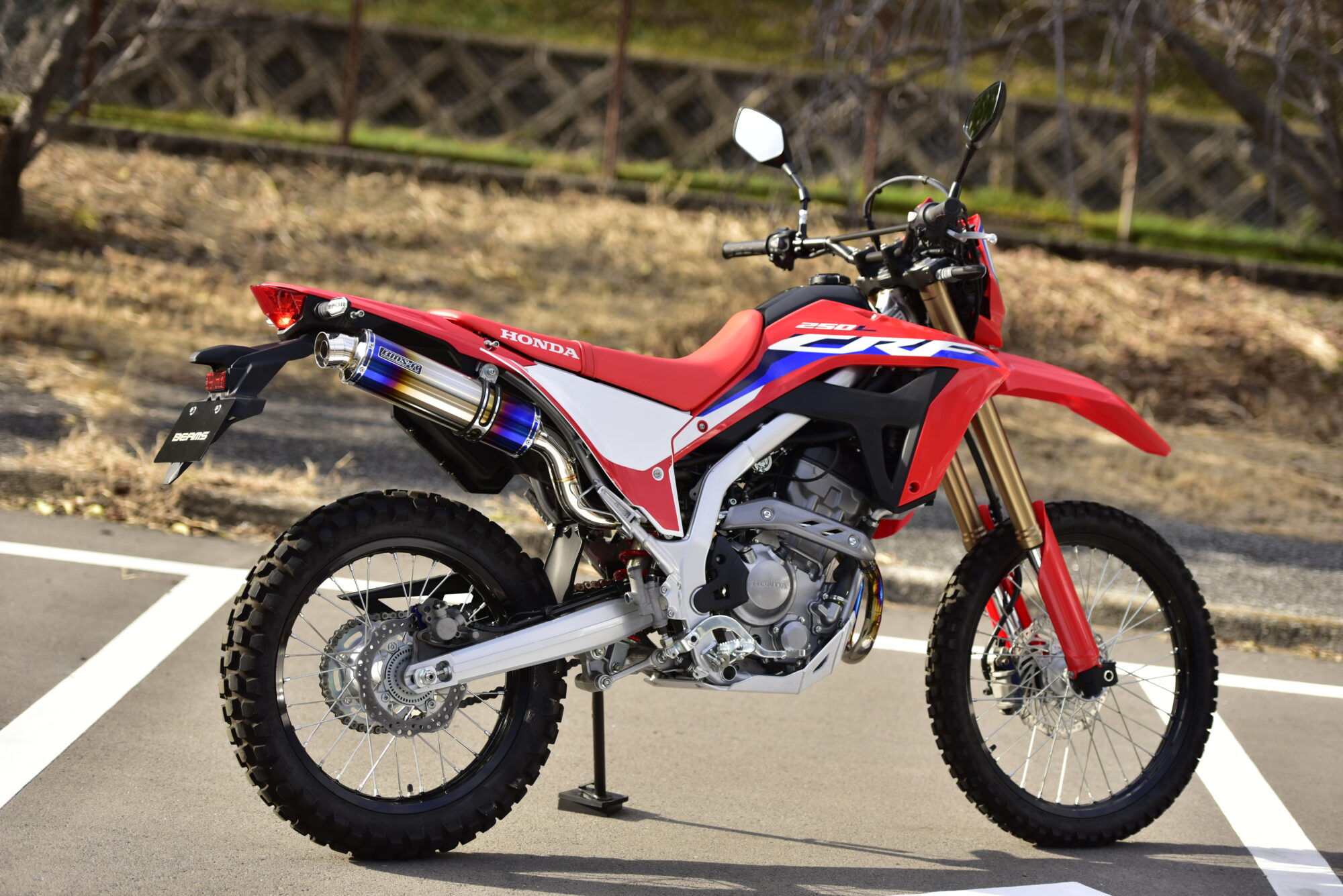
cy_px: 448
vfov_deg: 14.9
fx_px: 3433
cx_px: 672
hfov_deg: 22.1
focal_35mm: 92
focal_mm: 92
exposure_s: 1/1250
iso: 160
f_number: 2.8
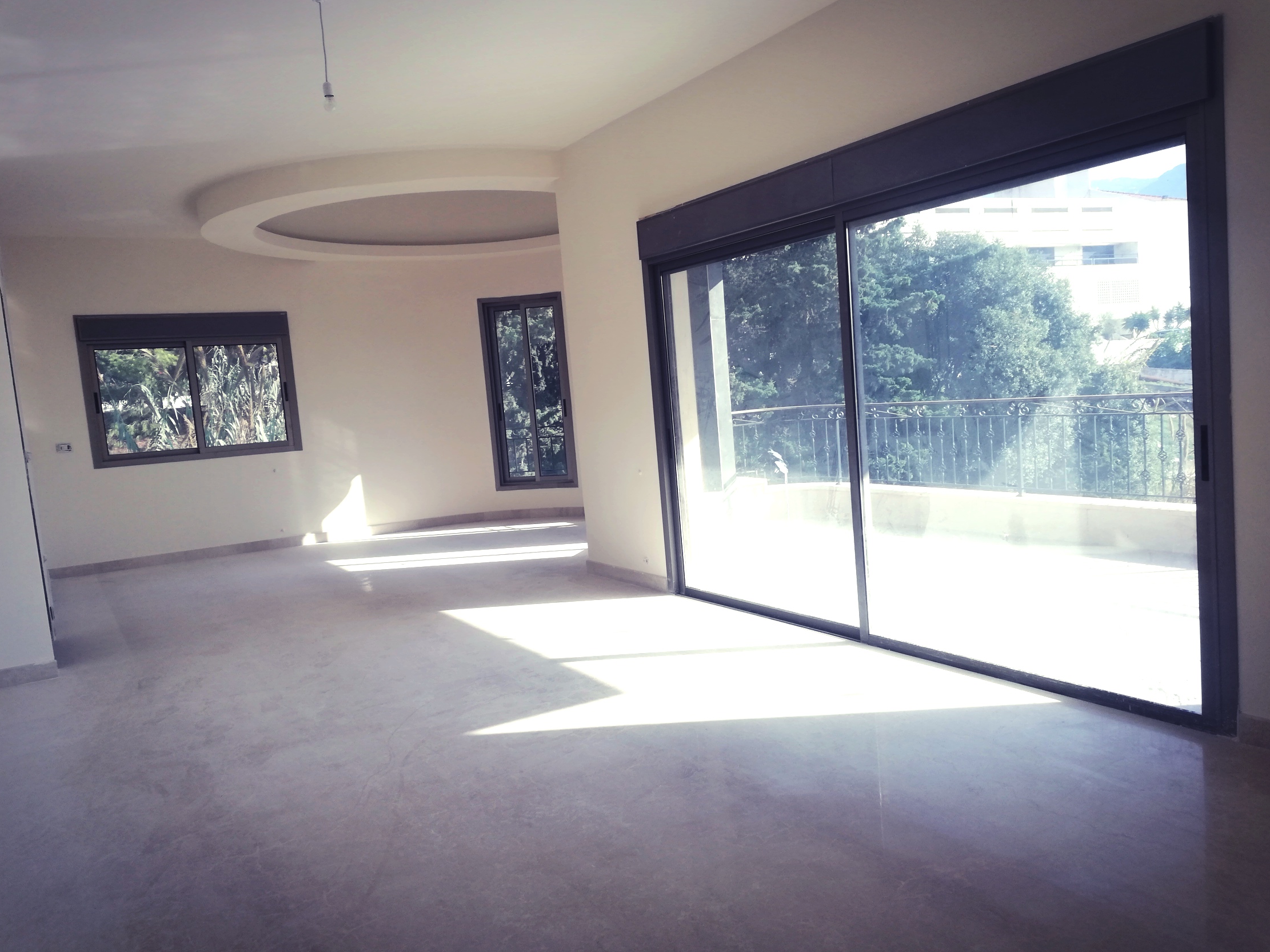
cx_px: 644
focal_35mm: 28
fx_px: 1027
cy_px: 483
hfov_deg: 63.4
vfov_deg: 49.7
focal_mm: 3.81
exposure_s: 1/429
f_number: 2.2
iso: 50
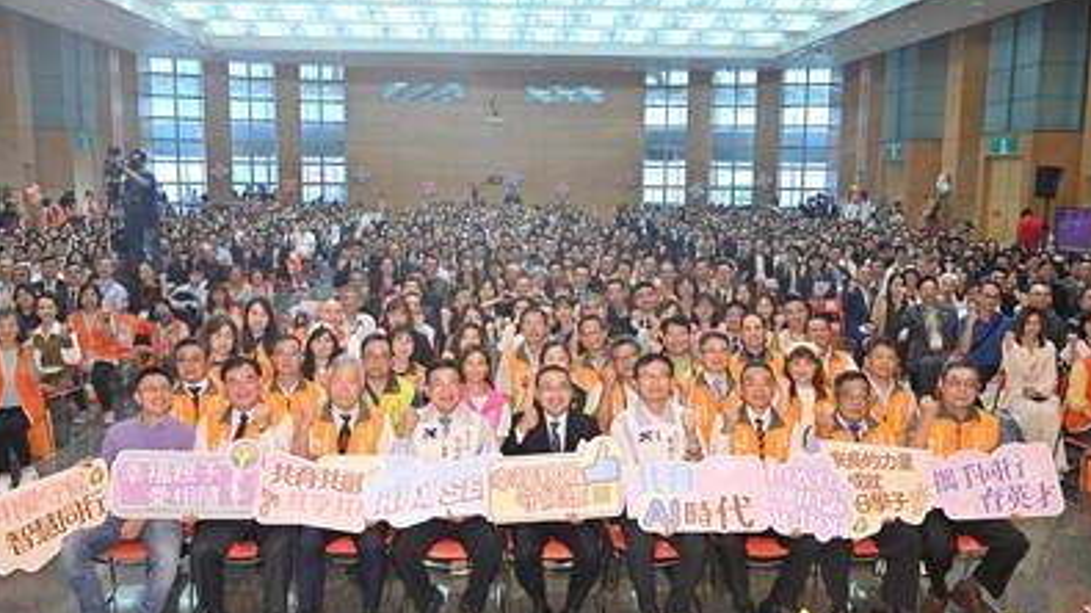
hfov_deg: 56.6
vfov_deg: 33.7
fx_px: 1012
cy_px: 330
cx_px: 547
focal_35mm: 35
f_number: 4
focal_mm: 33
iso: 1000
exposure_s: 1/125
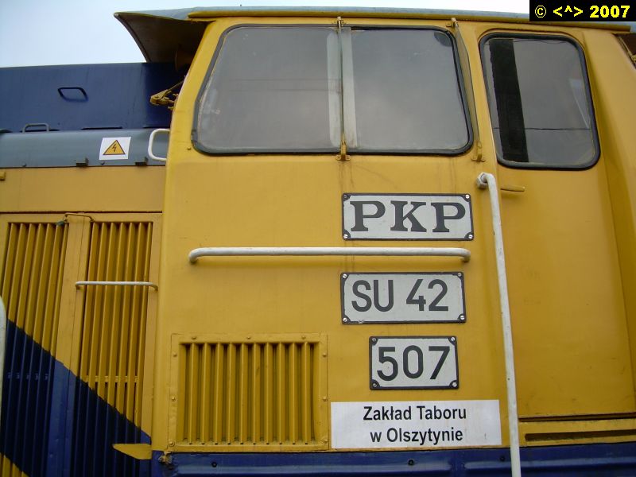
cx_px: 318
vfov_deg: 37.7
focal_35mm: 38
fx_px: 698
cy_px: 238
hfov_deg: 49.0
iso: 50
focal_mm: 6.3
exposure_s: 1/38.9
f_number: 2.8
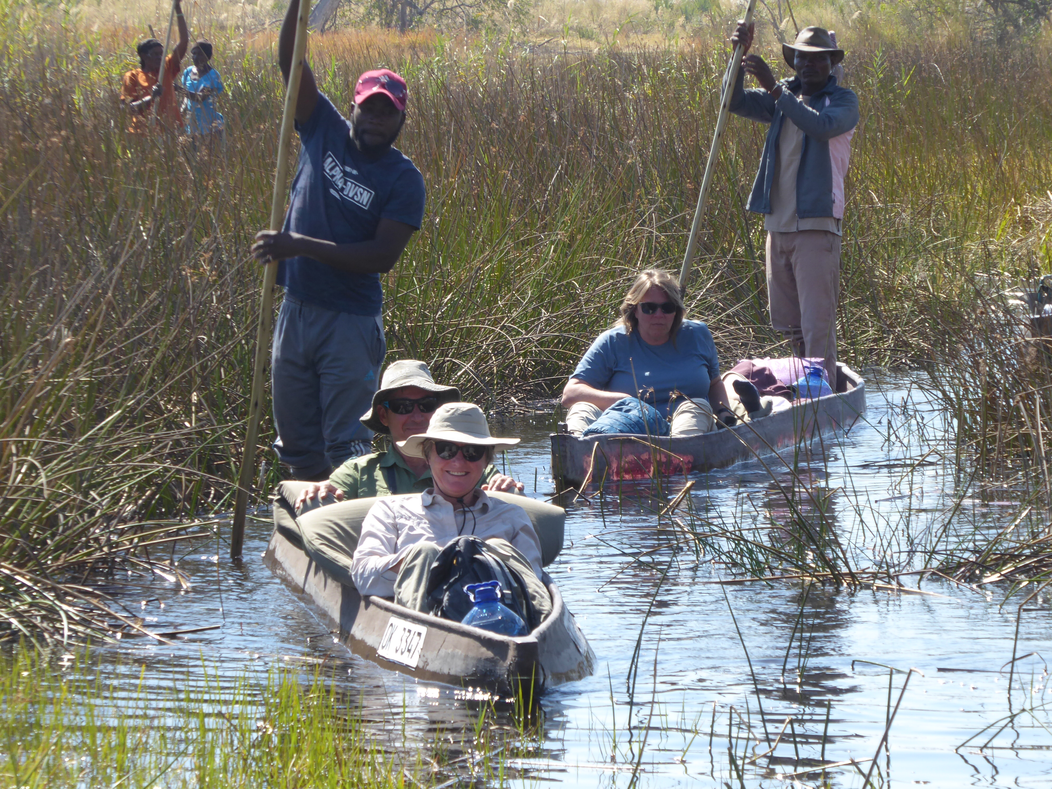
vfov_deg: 5.8
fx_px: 7810
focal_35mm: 257
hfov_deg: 7.7
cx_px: 526
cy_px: 394
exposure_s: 1/160
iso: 80
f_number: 5.6
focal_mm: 41.4
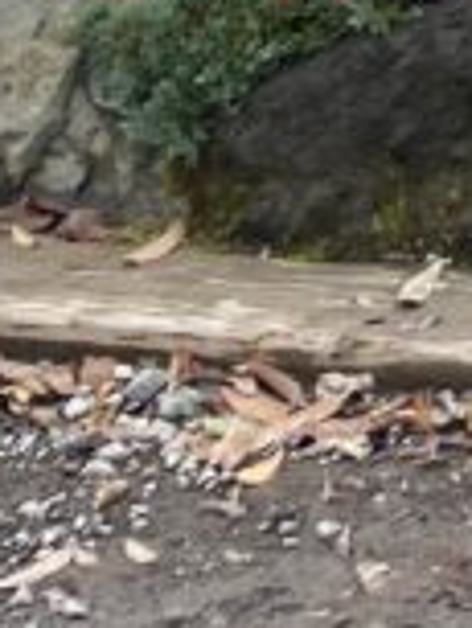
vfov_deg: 9.1
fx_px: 3032
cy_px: -1375
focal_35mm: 167
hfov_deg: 7.8
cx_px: 1408
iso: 32
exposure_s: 1/156
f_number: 1.6
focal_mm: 5.1
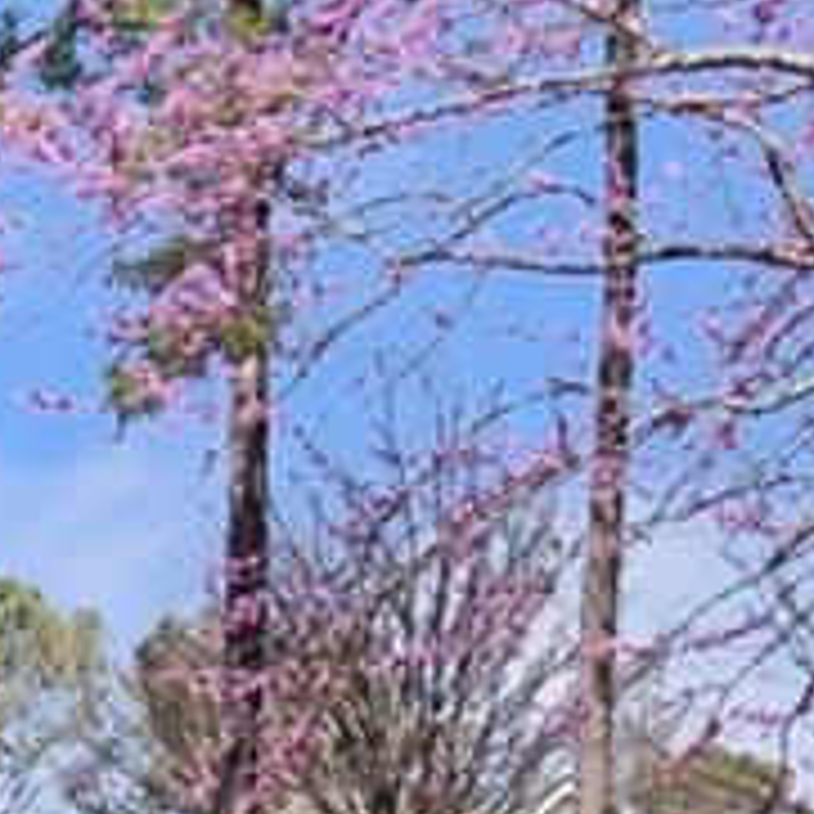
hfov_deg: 11.7
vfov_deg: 12.5
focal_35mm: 130
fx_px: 3459
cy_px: 1336
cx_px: -931
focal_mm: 27
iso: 400
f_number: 8
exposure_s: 1/1000
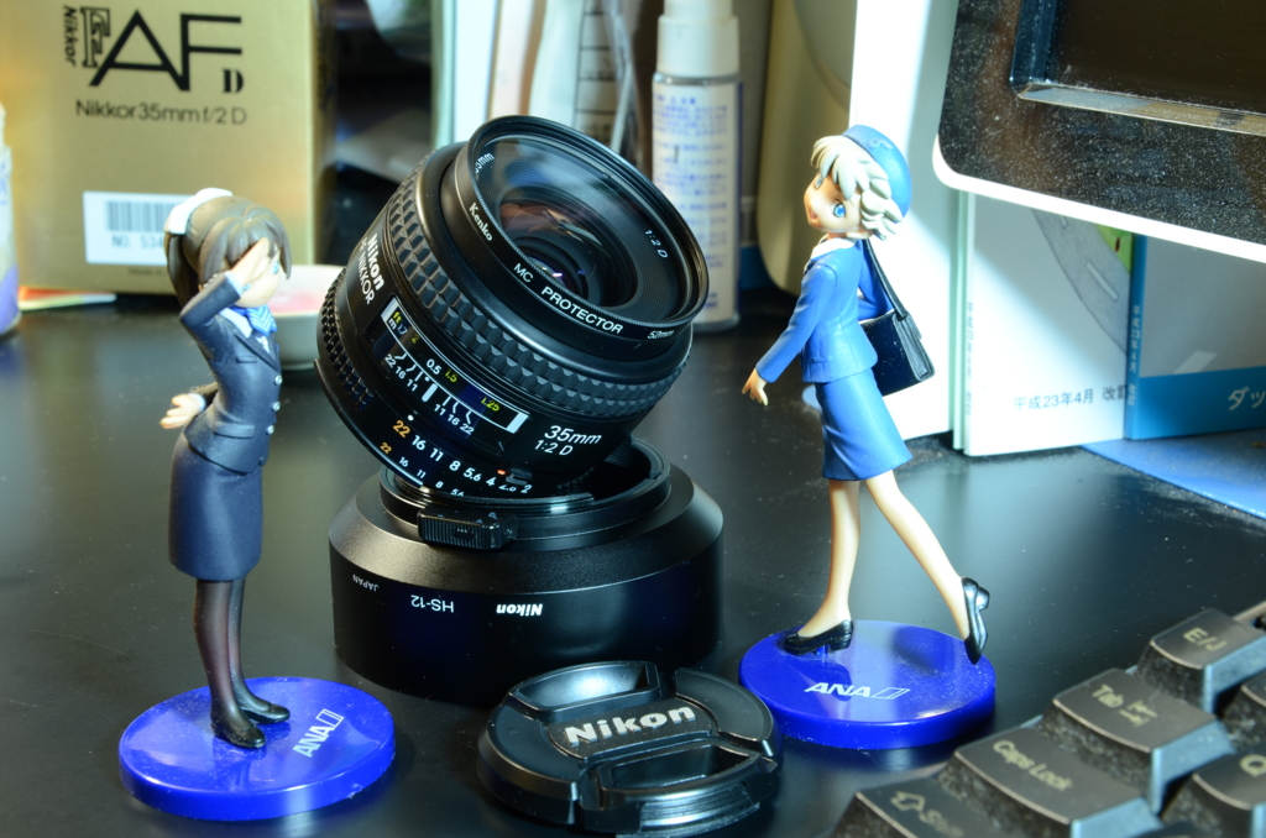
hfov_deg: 28.1
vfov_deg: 18.8
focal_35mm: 72
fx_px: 2526
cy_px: 419
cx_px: 633
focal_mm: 48
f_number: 14
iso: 100
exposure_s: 8
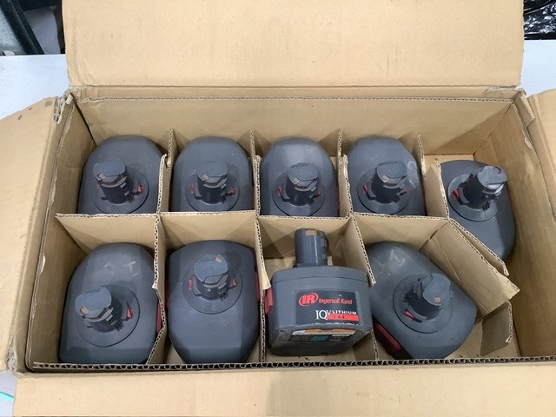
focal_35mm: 31
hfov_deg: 58.4
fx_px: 498
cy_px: 208
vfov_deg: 45.4
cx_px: 278
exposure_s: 1/50
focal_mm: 3.3
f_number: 2.4
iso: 250
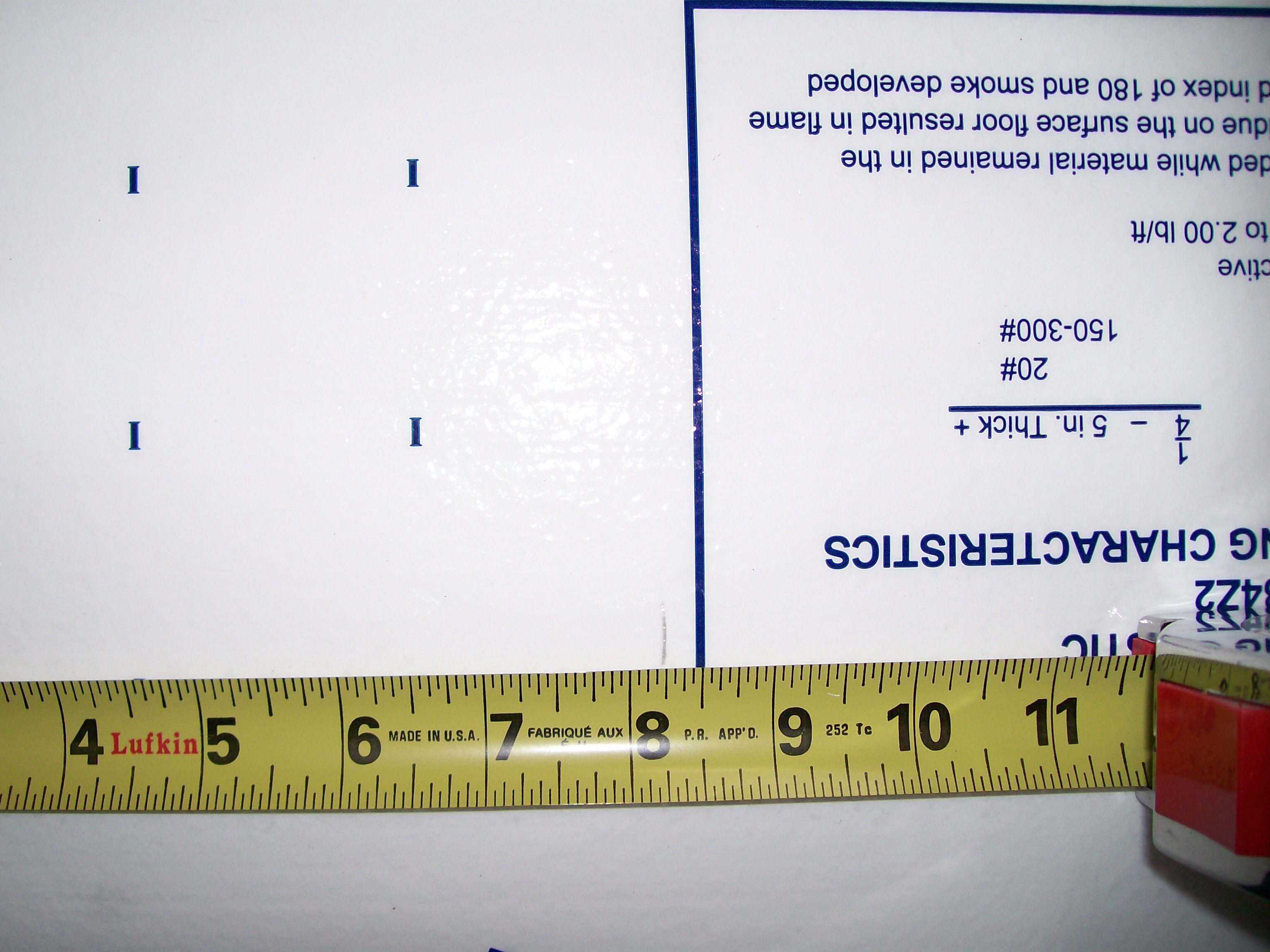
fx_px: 1321
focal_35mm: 36
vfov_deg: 39.7
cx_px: 635
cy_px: 476
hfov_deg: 51.4
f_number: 2.7
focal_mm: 6
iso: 80
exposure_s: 1/64
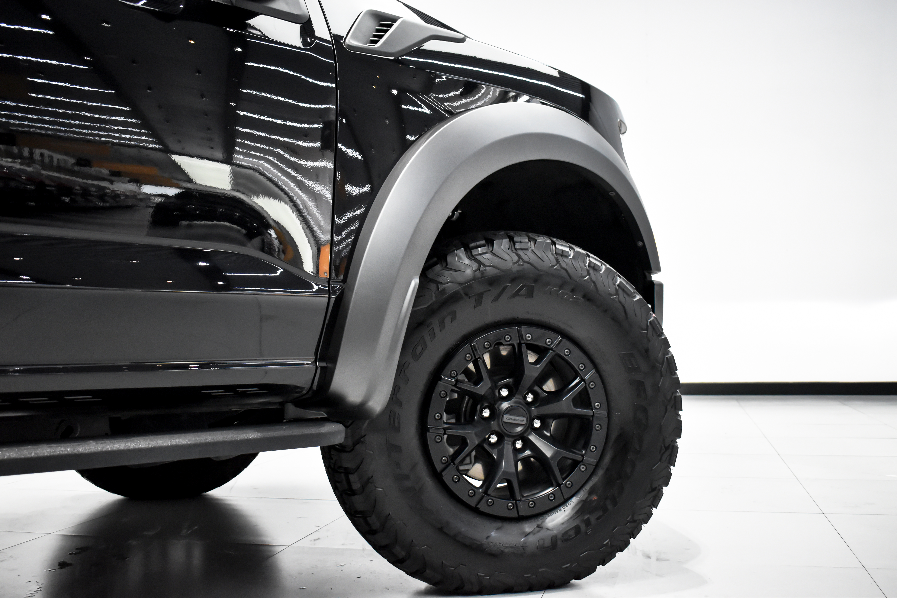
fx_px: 1009
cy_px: 299
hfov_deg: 47.9
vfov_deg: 33.0
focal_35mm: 40
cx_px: 448
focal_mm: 27
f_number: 4.5
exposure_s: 1/200
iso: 3200
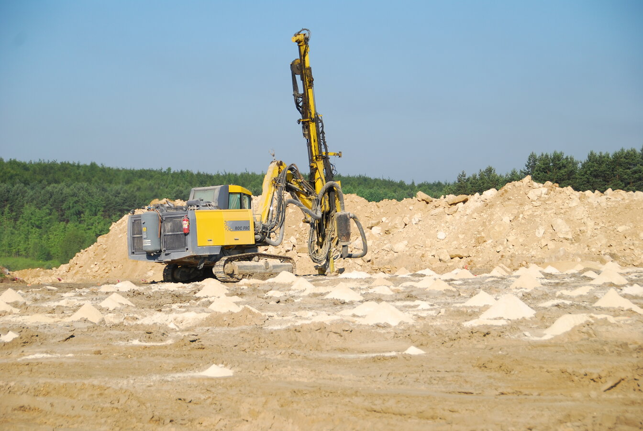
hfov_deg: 18.2
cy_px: 216
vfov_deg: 12.2
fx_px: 2012
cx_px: 322
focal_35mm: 112
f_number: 5.6
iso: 100
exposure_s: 1/500
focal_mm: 75
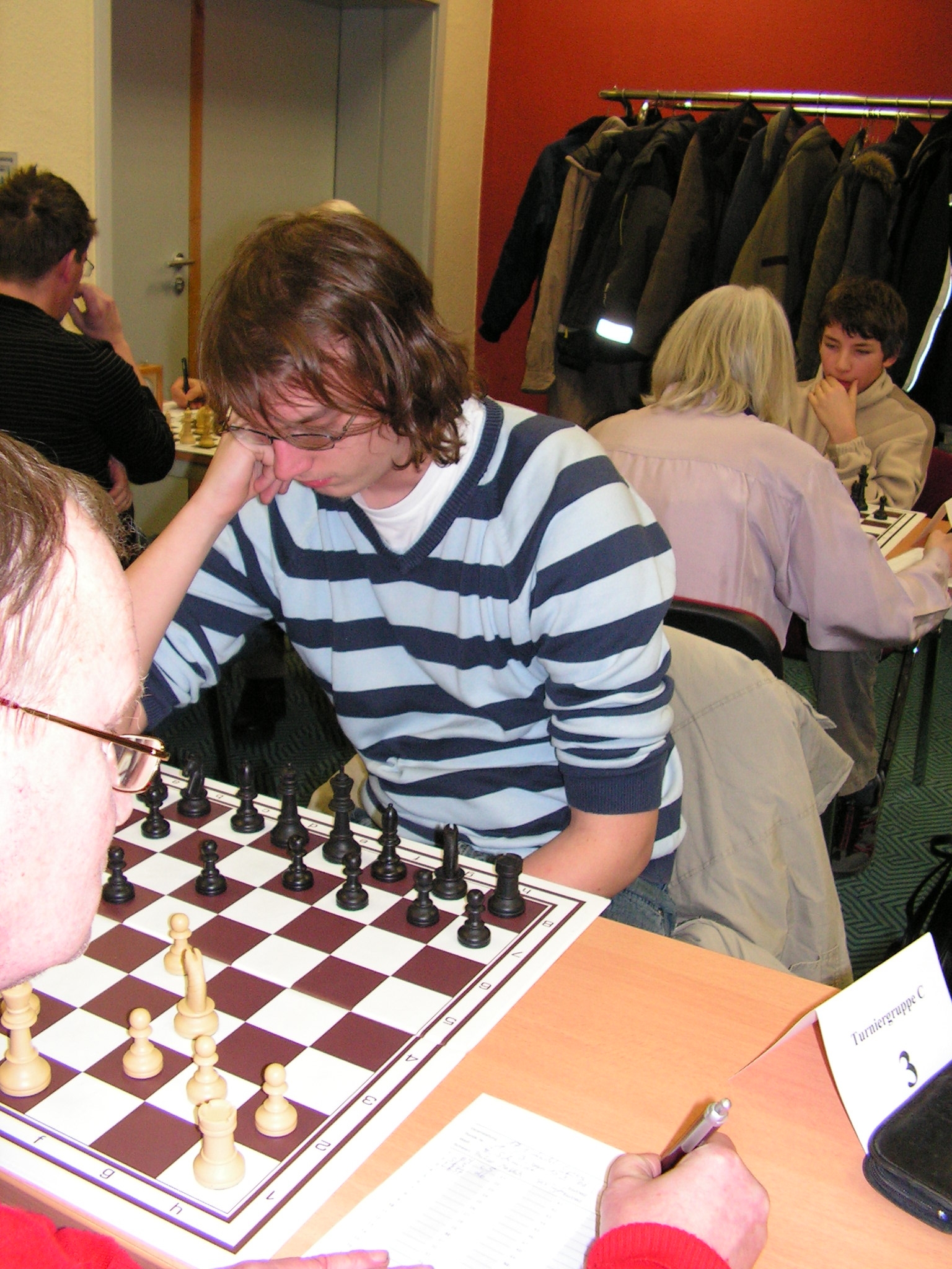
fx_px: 1320
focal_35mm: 36
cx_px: 476
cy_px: 634
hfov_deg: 39.7
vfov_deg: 51.4
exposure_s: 1/40
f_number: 3.2
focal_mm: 6
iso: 200
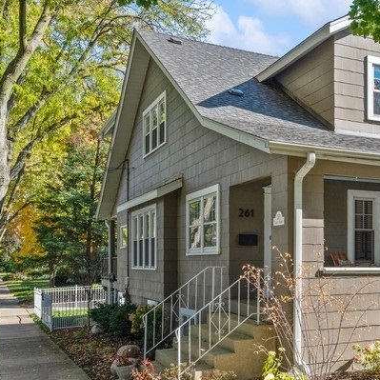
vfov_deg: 36.8
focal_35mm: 46
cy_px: 179
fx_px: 571
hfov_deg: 34.2
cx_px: 361
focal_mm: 24
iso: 400
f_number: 8
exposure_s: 1/500
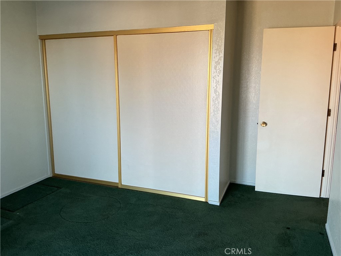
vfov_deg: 48.2
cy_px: 128
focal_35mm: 29
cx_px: 170
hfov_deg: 61.7
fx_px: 286
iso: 80
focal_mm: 3
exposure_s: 1/60
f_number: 1.8
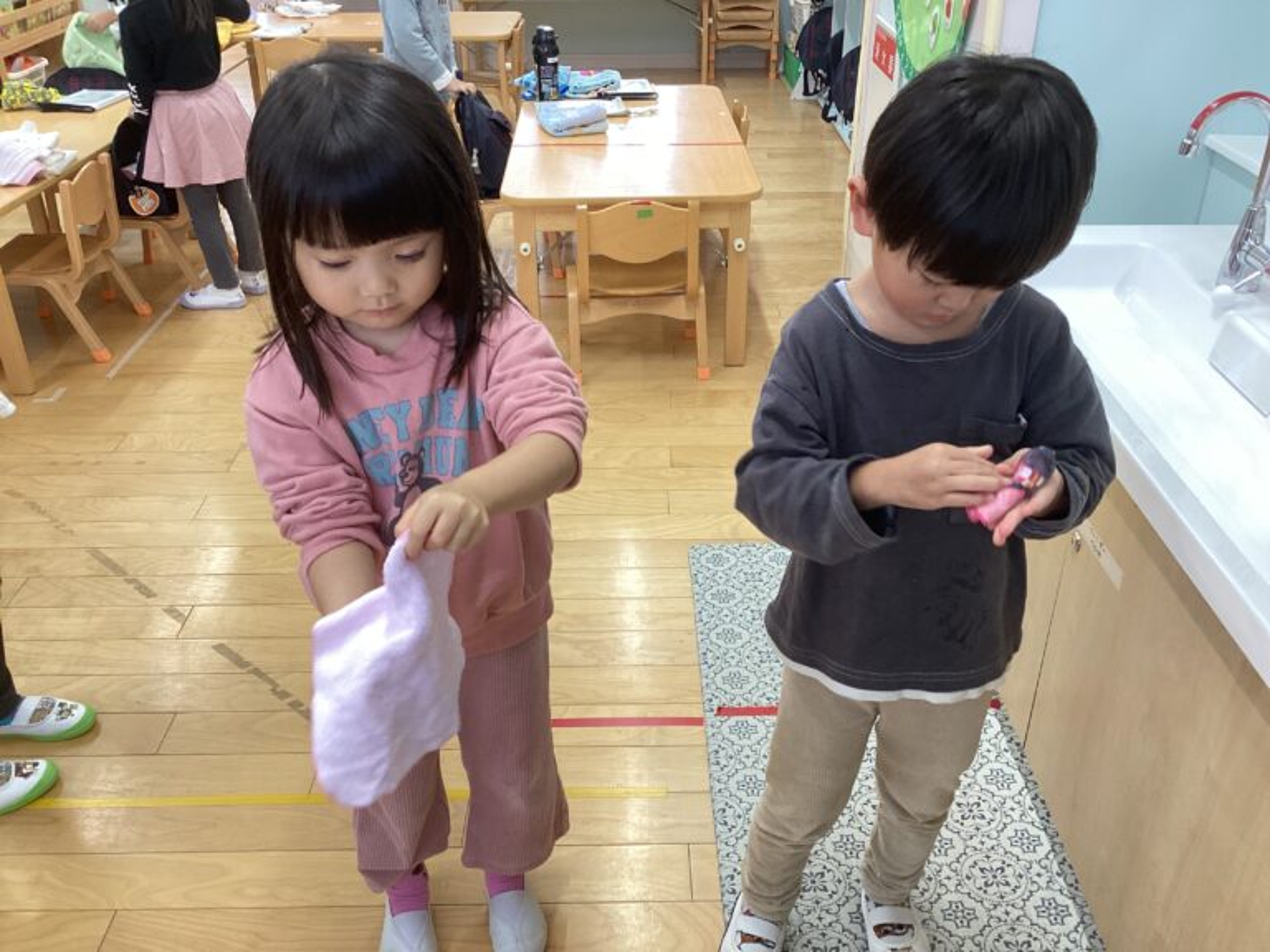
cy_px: 476
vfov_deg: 45.4
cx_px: 635
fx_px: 1137
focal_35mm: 31
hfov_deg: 58.4
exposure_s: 1/50
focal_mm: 3.3
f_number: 2.4
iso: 125
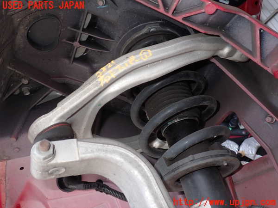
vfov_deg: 46.8
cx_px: 139
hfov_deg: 60.0
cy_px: 104
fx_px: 241
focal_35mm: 30
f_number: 6.3
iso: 160
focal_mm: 5.4
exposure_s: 1/30
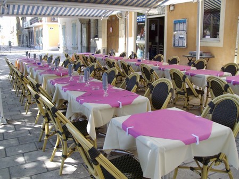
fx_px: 249
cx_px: 120
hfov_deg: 51.3
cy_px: 90
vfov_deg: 39.7
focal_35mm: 36
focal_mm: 6
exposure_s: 1/400
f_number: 2.7
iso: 160
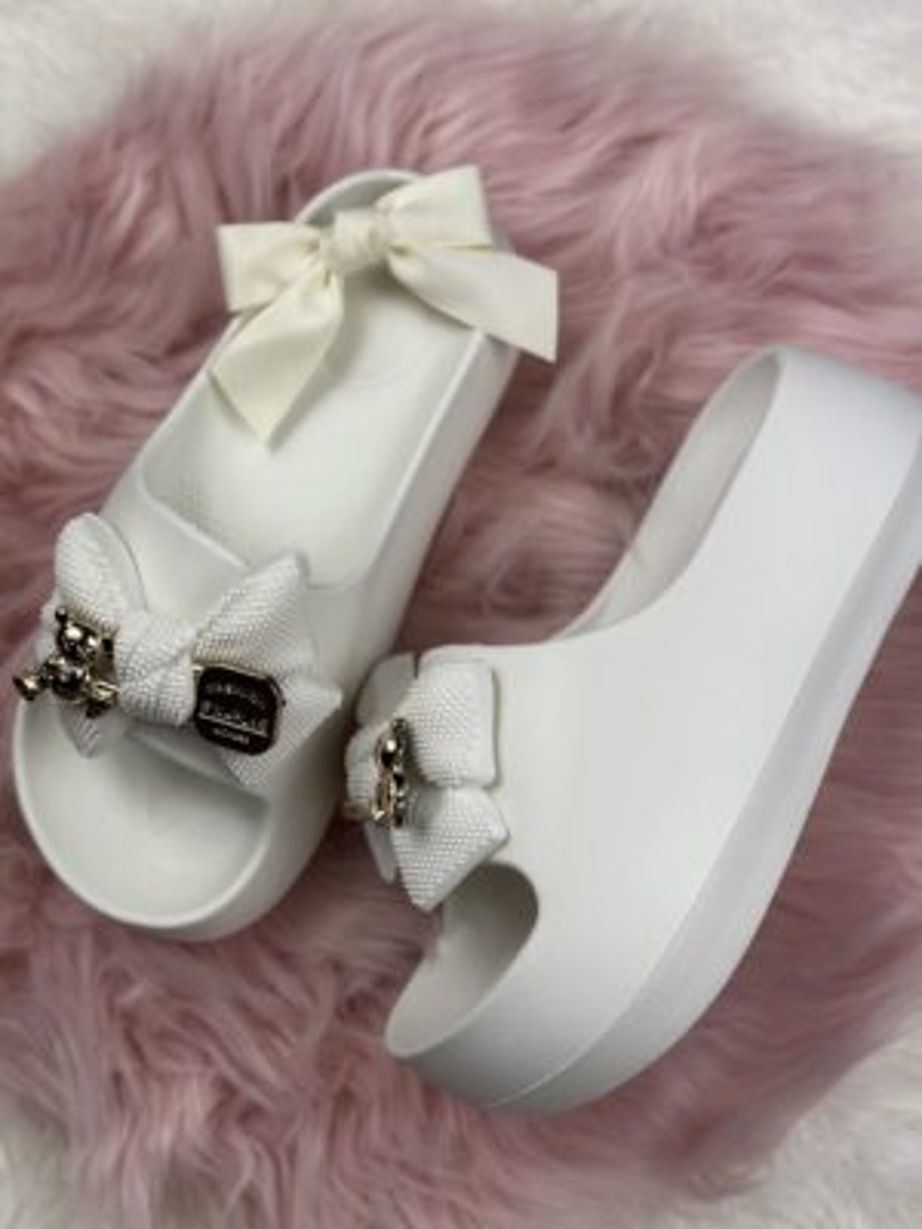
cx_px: 461
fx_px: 1705
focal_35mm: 48
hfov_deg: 30.3
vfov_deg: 39.7
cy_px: 614
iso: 80
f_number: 1.78
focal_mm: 6.86
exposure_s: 1/2358
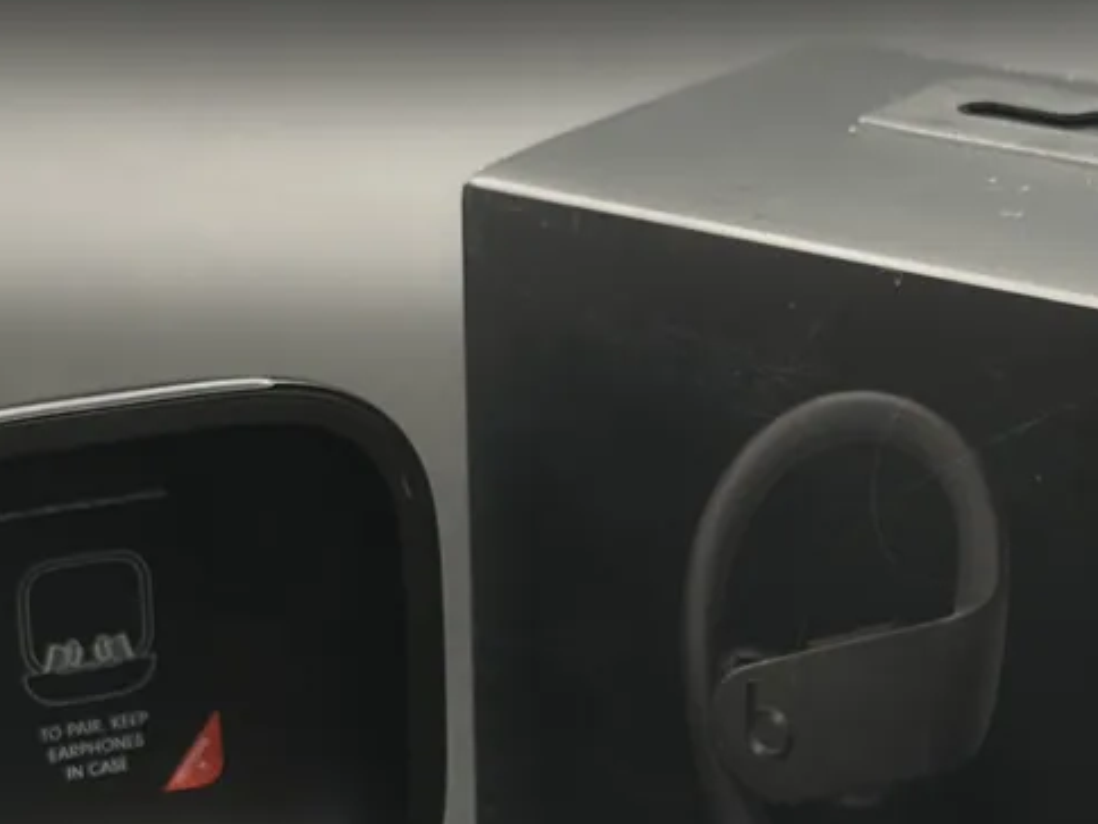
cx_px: 603
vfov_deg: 13.6
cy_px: 813
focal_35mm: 107
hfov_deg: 18.4
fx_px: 3394
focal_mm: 6.86
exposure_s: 1/24
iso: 640
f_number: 1.78
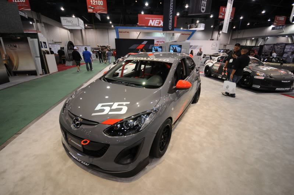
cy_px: 98
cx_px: 147
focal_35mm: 15
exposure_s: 1/30
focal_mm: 10
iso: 200
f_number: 4
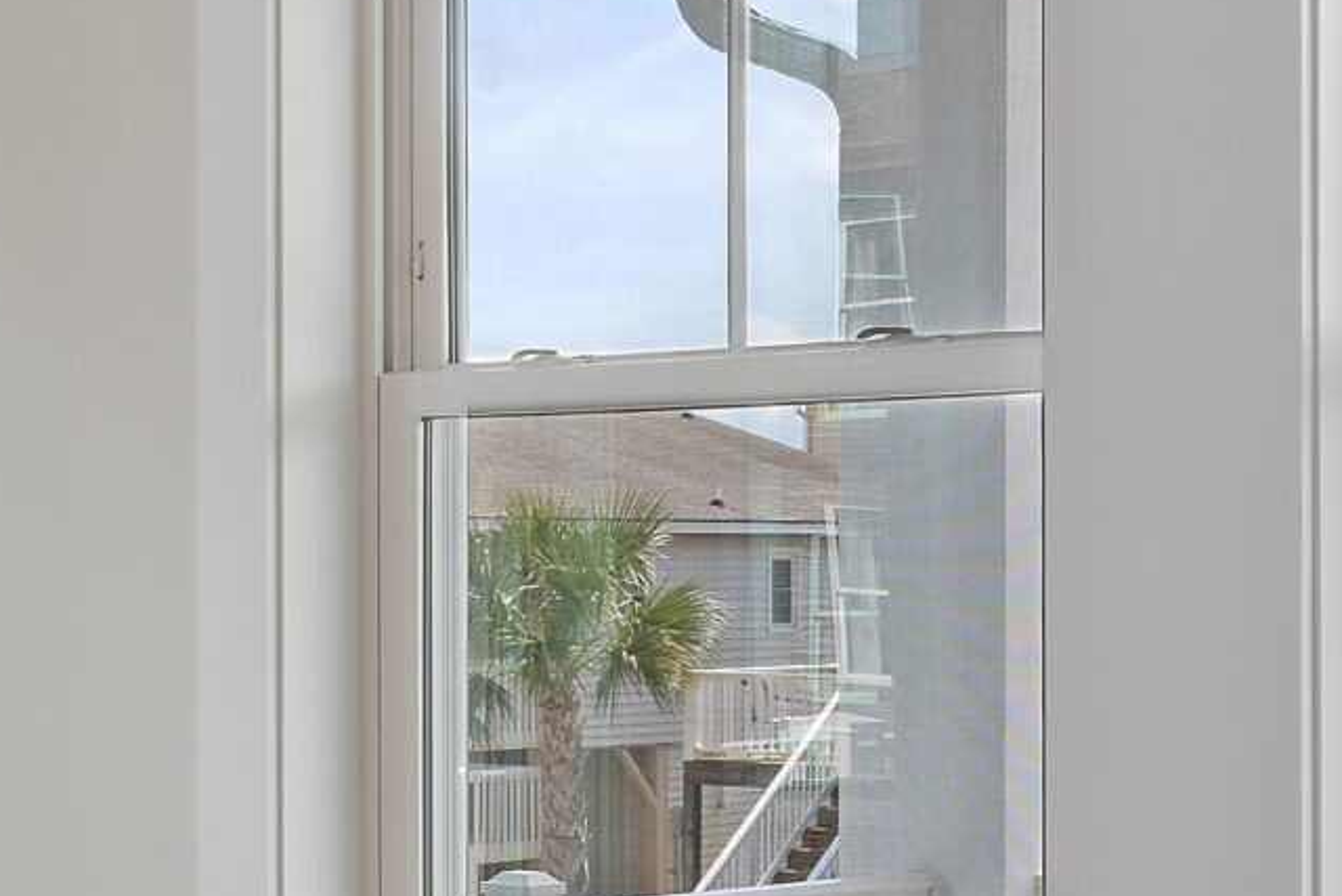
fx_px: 3132
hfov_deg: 21.9
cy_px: 685
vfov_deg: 16.2
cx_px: -367
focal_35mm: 84
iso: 100
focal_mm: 14
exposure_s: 1/80
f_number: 5
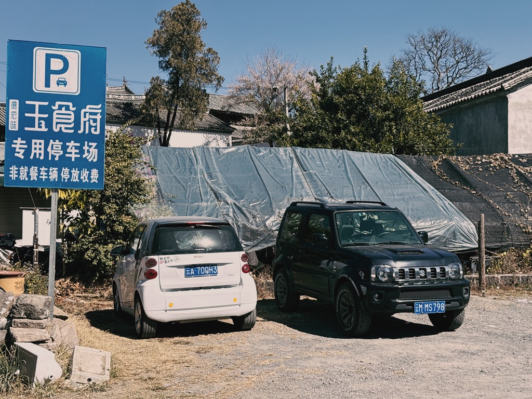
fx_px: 738
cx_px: 266
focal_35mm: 48
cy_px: 200
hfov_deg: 39.7
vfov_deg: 30.3
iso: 64
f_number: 1.78
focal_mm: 6.76
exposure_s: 1/4878
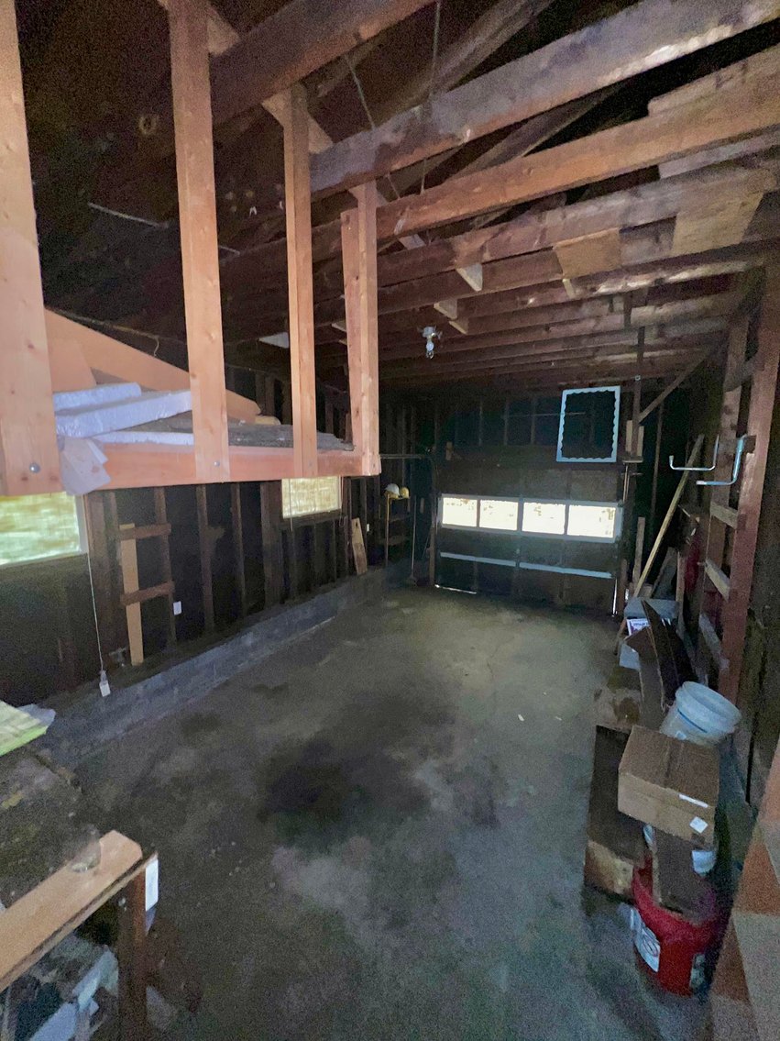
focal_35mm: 13
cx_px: 390
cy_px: 520
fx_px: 391
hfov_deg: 89.9
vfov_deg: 106.2
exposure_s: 1/30
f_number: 1.8
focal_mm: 1.57
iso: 200
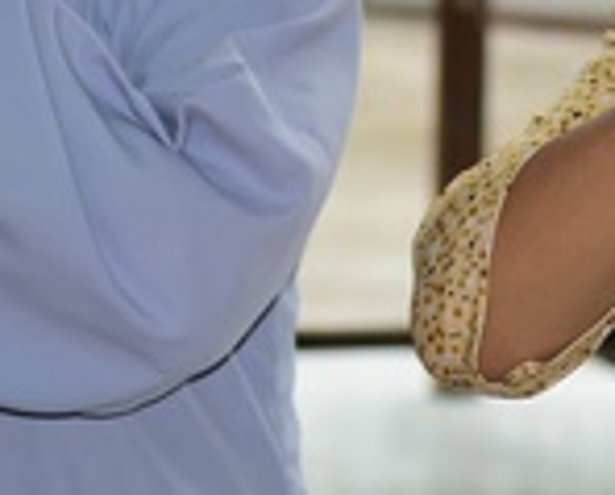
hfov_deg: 5.5
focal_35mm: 350
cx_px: 573
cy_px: -108
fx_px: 6383
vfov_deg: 4.4
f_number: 4
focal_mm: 85
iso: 320
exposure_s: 1/80
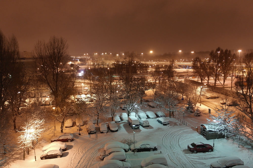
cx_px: 126
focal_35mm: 30
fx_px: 211
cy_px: 84
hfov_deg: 62.0
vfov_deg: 43.5
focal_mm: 20
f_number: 3.5
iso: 400
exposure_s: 1/1.67
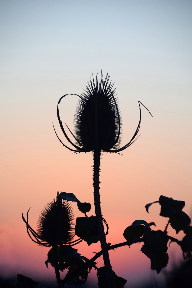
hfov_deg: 4.7
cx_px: 96
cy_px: 144
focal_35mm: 292
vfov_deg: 7.0
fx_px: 2340
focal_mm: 195
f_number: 6.3
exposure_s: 1/250
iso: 800
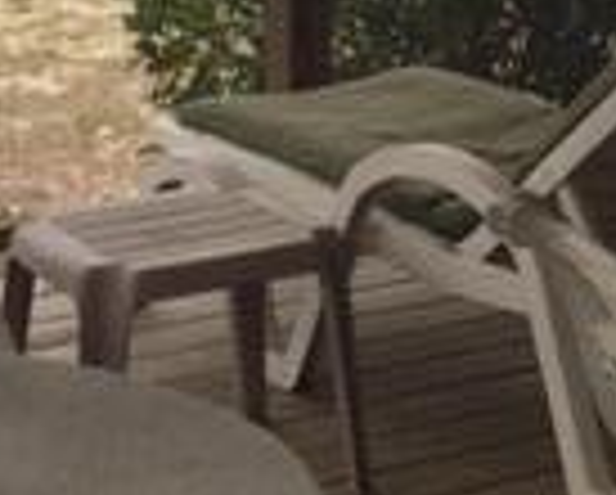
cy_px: -112
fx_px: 2410
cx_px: 931
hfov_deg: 13.7
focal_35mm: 132
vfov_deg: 11.5
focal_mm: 4.15
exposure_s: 1/439
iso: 32
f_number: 2.2
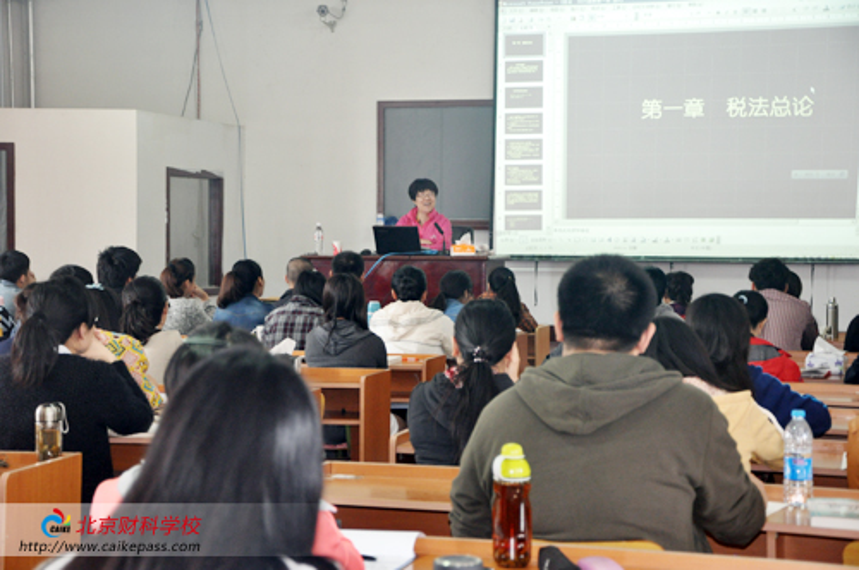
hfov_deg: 28.1
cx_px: 430
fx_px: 1716
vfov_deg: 18.9
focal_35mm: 72
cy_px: 285
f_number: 4.8
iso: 800
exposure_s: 1/13
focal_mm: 48
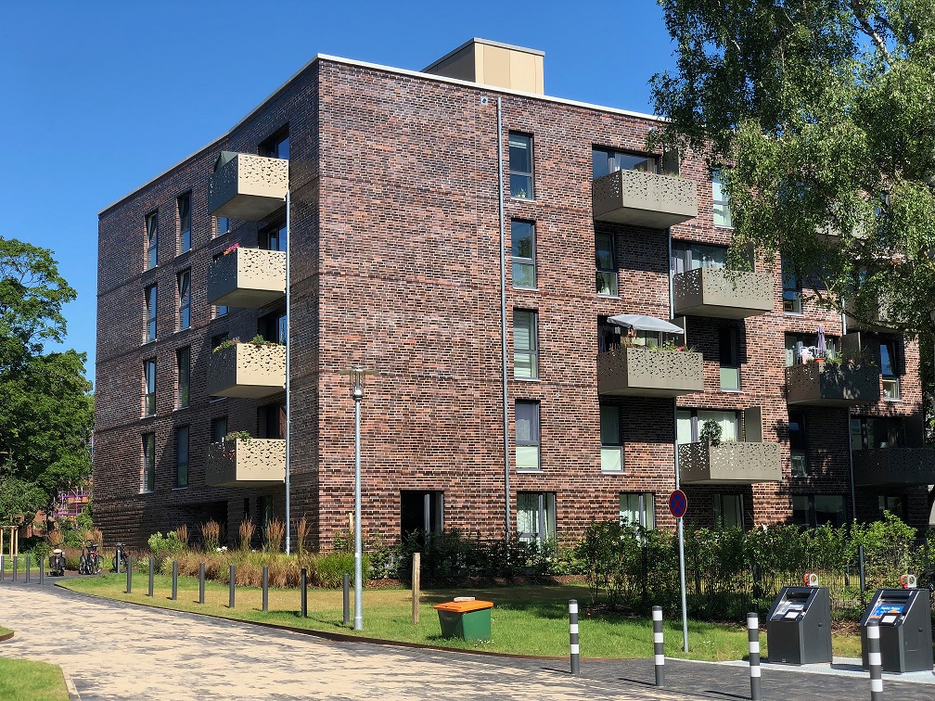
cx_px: 468
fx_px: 1405
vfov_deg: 28.0
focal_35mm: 52
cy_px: 350
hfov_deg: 36.8
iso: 16
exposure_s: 1/631
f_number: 2.4
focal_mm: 6
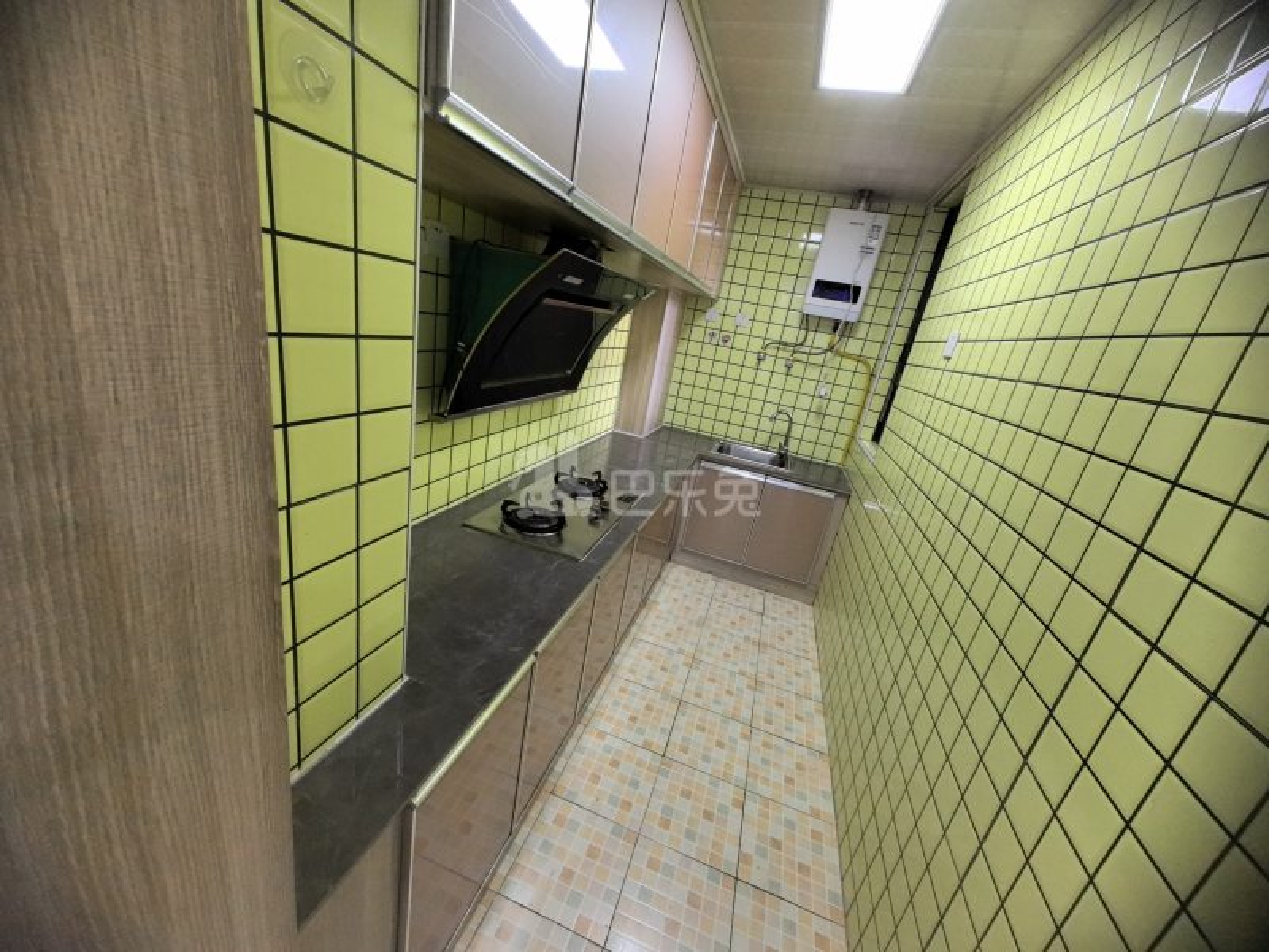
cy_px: 476
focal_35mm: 13
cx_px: 634
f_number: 2.2
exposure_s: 1/50
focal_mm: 1.95
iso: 200
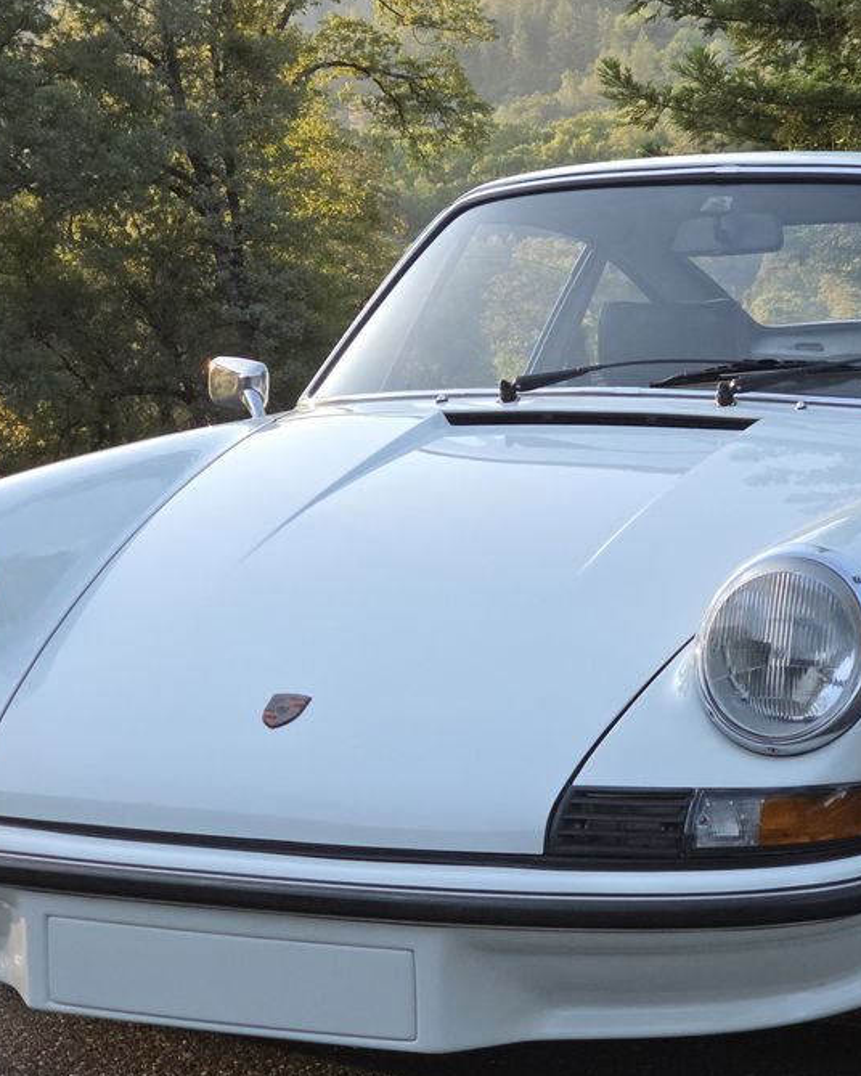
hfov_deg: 14.9
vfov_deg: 18.6
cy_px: 607
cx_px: 520
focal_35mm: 103
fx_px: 3281
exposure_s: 1/272
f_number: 2.4
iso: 50
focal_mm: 7.9
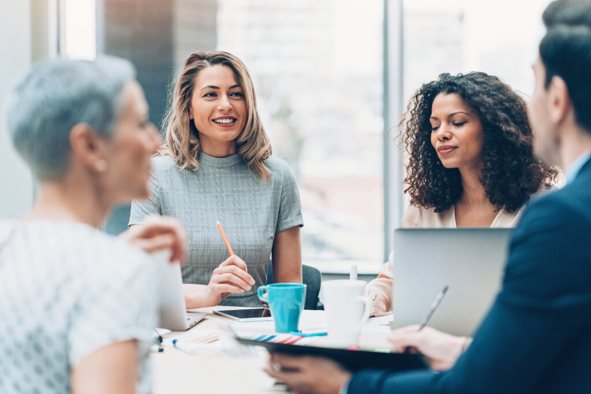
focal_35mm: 85
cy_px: 197
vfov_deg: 16.1
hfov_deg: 23.9
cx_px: 296
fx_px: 1396
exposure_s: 1/500
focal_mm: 85
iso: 800
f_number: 2.2
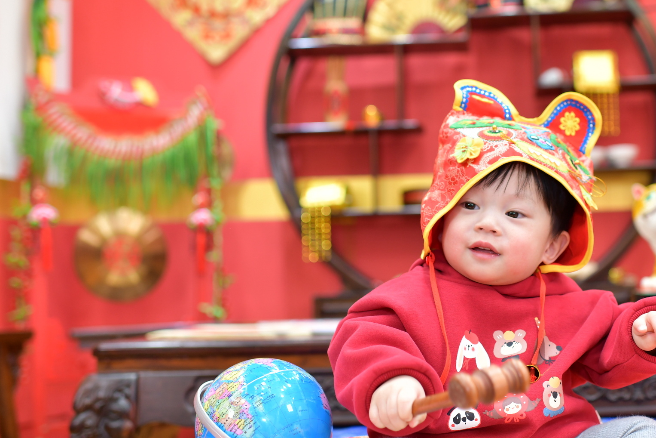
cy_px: 244
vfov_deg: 24.6
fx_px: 1002
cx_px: 491
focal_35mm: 55
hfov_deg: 35.4
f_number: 2.8
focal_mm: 35
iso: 500
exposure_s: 1/200
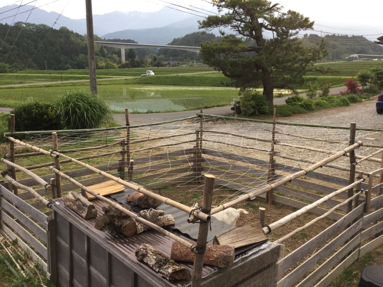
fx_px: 343
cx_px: 192
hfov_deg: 58.4
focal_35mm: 31
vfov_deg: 45.4
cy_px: 144
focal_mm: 3.3
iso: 25
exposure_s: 1/60
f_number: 2.4
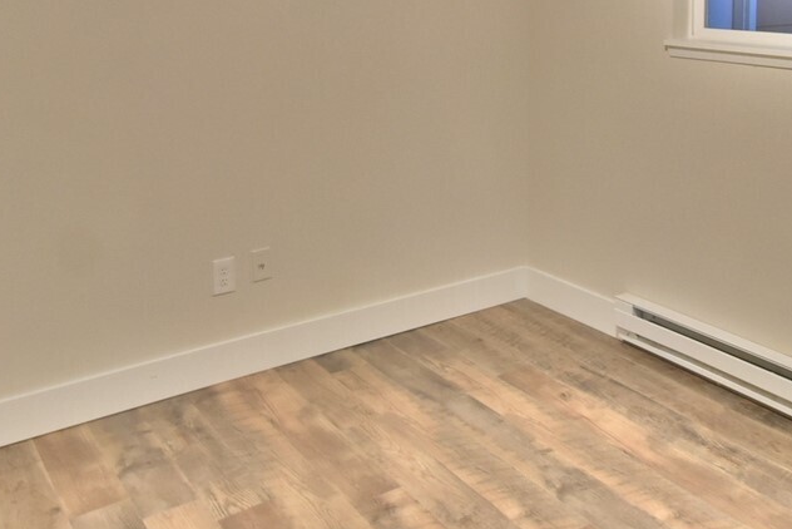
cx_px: 530
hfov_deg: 49.8
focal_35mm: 38
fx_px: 836
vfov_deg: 33.2
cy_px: 48
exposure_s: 1/25
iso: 800
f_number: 5
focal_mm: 10
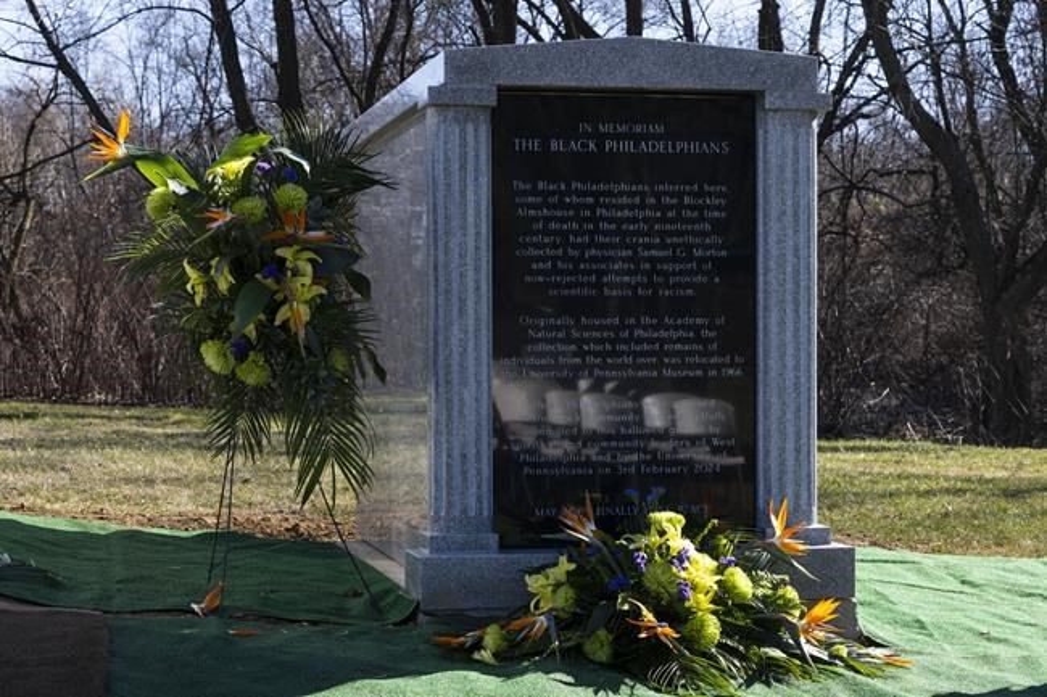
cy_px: 348
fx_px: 2268
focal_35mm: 78
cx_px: 524
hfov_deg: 26.0
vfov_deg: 17.5
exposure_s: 1/320
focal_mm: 78
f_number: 10
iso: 400
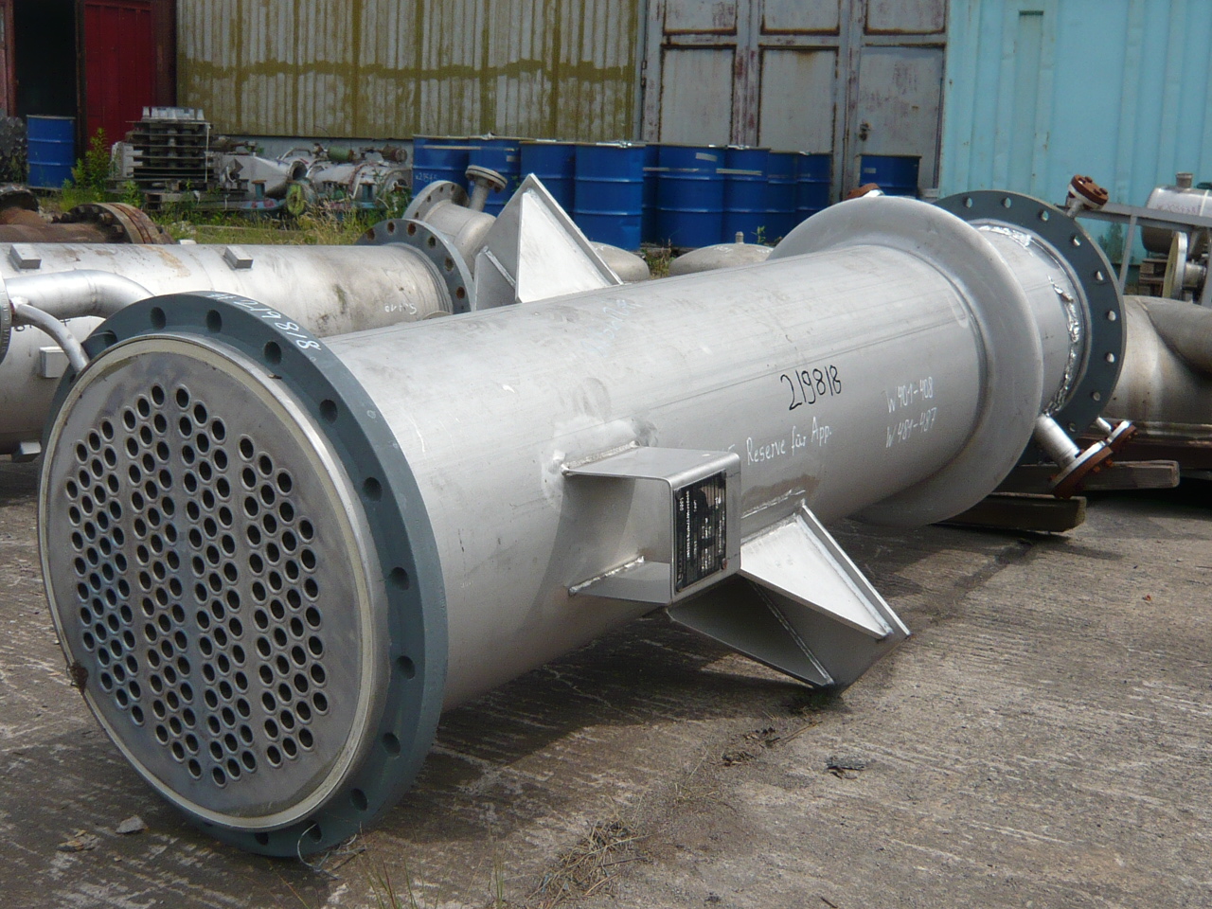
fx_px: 1471
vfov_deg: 34.3
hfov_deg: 44.8
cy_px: 454
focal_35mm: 42
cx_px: 606
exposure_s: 1/200
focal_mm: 4.6
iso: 100
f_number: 8
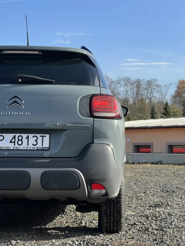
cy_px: 123
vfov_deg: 25.3
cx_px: 92
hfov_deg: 19.1
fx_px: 549
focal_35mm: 77
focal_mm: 9
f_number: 2.8
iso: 32
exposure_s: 1/424
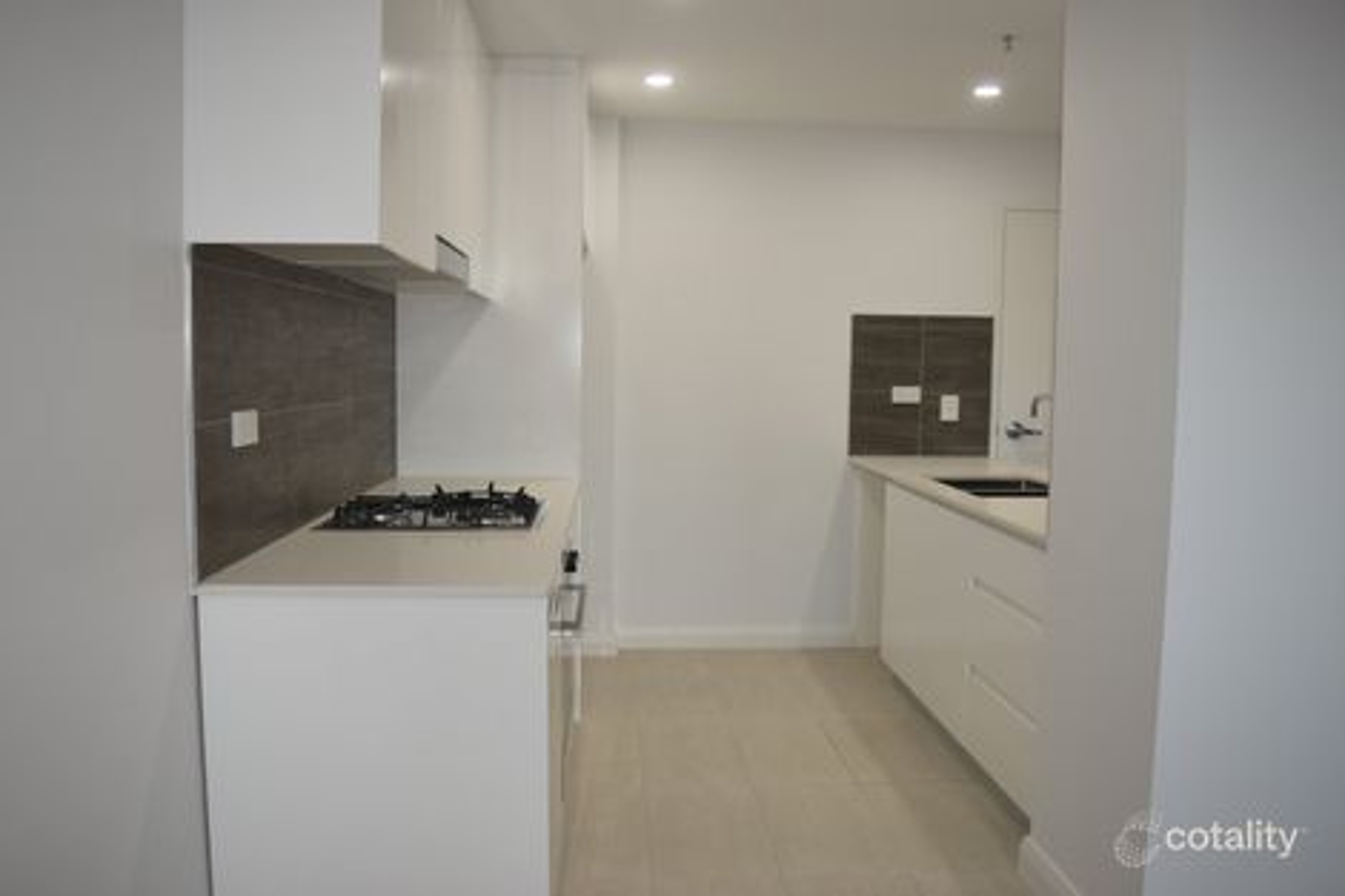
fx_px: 1008
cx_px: 672
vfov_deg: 47.9
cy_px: 448
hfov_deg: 67.4
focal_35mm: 27
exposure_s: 1/160
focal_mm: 18
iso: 400
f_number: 4
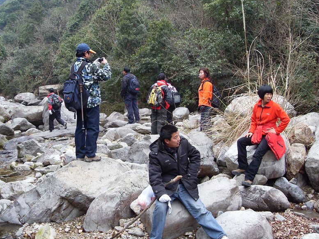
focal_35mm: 38
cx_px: 158
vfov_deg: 37.7
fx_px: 350
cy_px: 117
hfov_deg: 49.0
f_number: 2.8
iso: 100
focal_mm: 6.3
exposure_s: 1/90
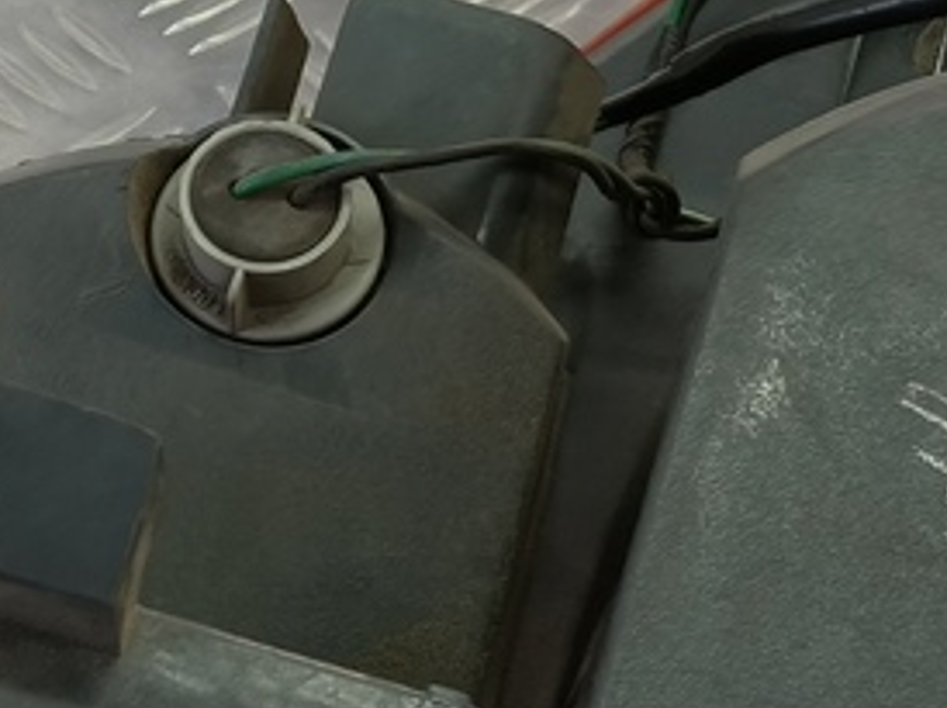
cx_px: 591
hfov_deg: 22.7
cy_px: 314
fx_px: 2351
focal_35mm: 86
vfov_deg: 17.1
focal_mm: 4.11
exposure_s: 1/50
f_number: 1.6
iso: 109
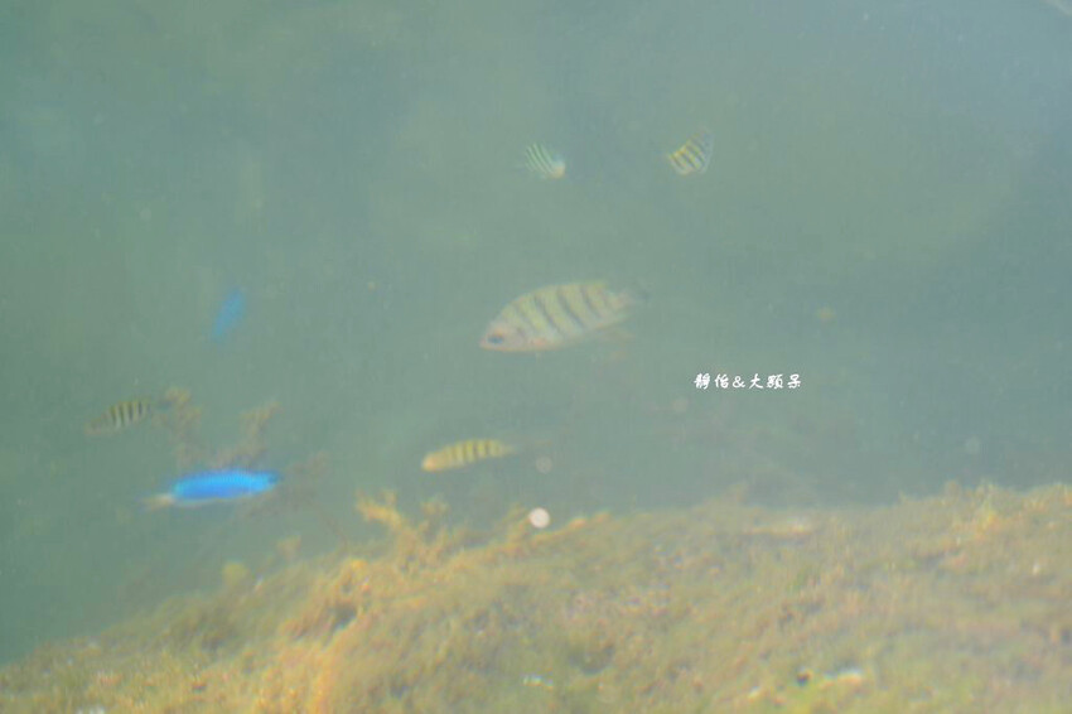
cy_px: 357
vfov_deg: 13.0
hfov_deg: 19.5
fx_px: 3125
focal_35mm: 105
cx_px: 536
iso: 320
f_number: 4.5
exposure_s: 1/160
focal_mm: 105
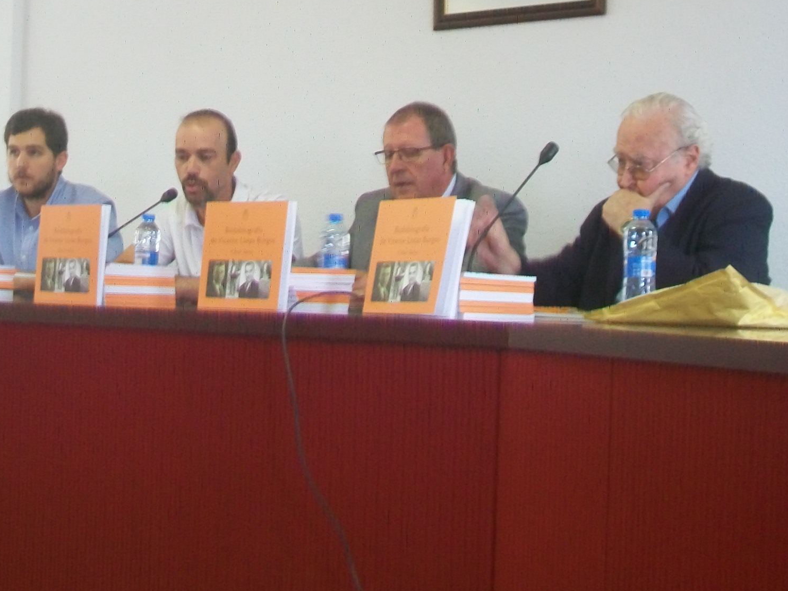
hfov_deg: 28.1
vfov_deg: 21.3
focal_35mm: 69
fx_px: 1571
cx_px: 352
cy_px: 256
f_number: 3.6
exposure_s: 1/10
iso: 160
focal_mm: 8.8
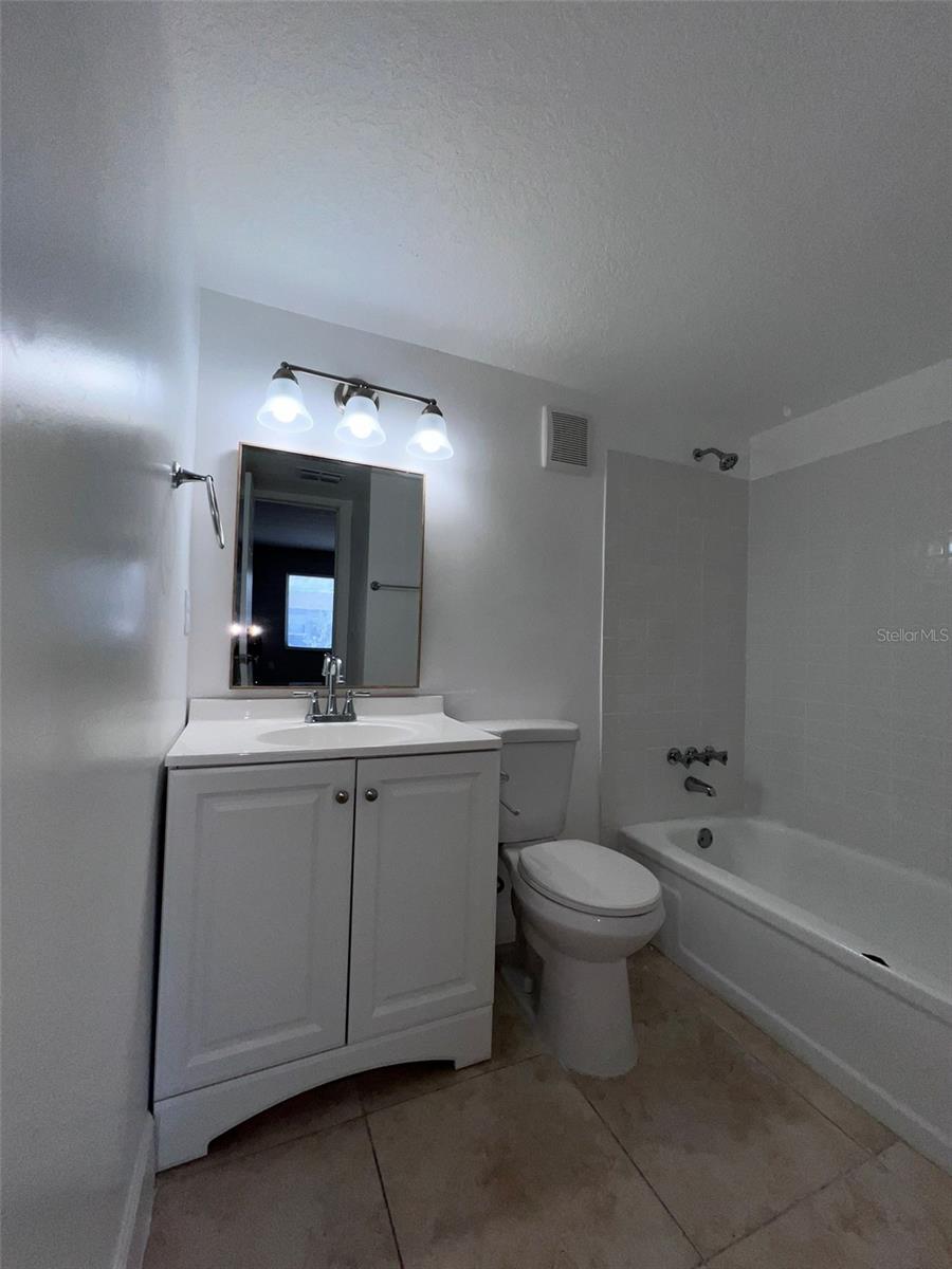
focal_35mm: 13
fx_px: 477
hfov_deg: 89.9
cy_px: 634
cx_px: 476
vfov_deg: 106.2
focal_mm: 1.57
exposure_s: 1/402
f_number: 1.8
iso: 25
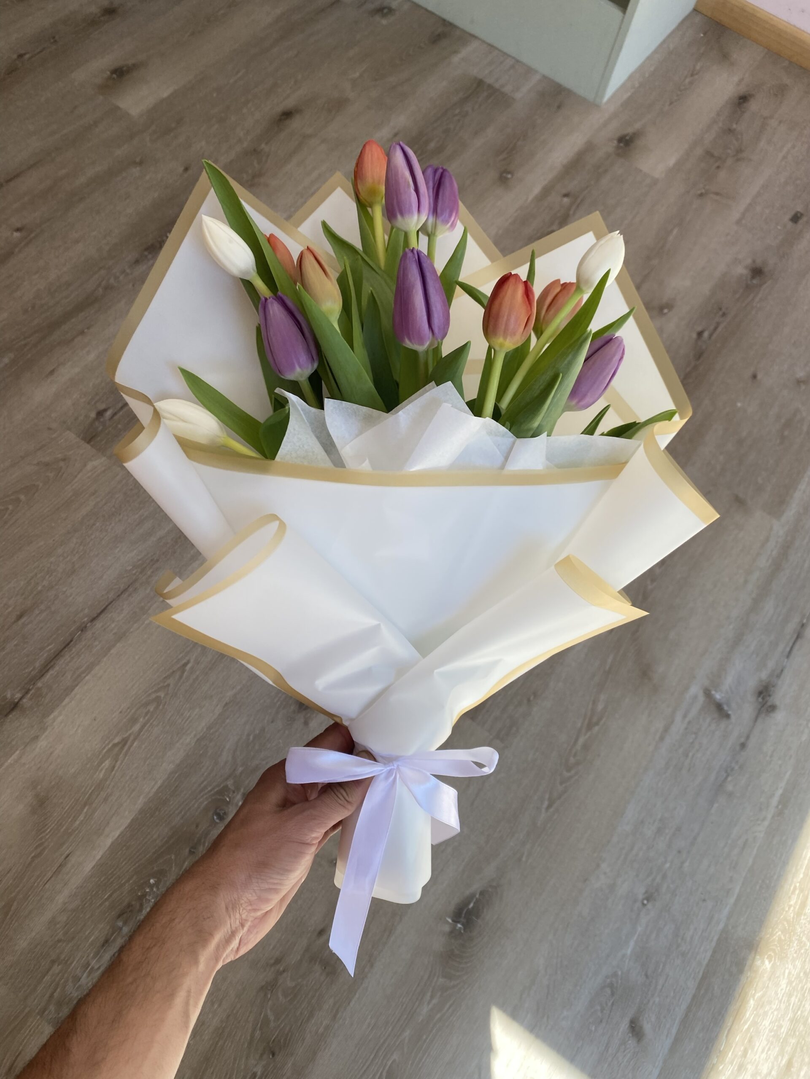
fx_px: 811
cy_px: 540
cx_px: 405
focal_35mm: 26
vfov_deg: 67.3
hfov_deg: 53.1
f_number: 1.8
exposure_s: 1/232
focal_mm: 4.25
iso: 32
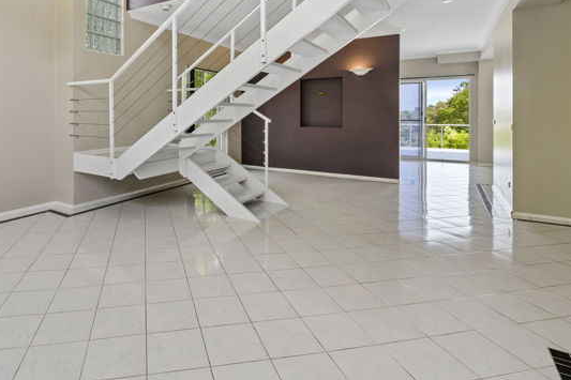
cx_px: 200
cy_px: 118
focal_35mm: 21
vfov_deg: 57.7
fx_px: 333
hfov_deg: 79.1
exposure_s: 1/15
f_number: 7.1
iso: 160
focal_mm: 14
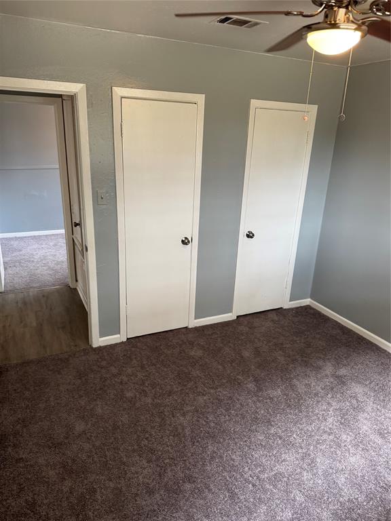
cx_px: 196
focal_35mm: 24
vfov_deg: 71.6
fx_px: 361
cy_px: 260
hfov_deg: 56.8
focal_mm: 6.76
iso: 160
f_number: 1.78
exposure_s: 1/60
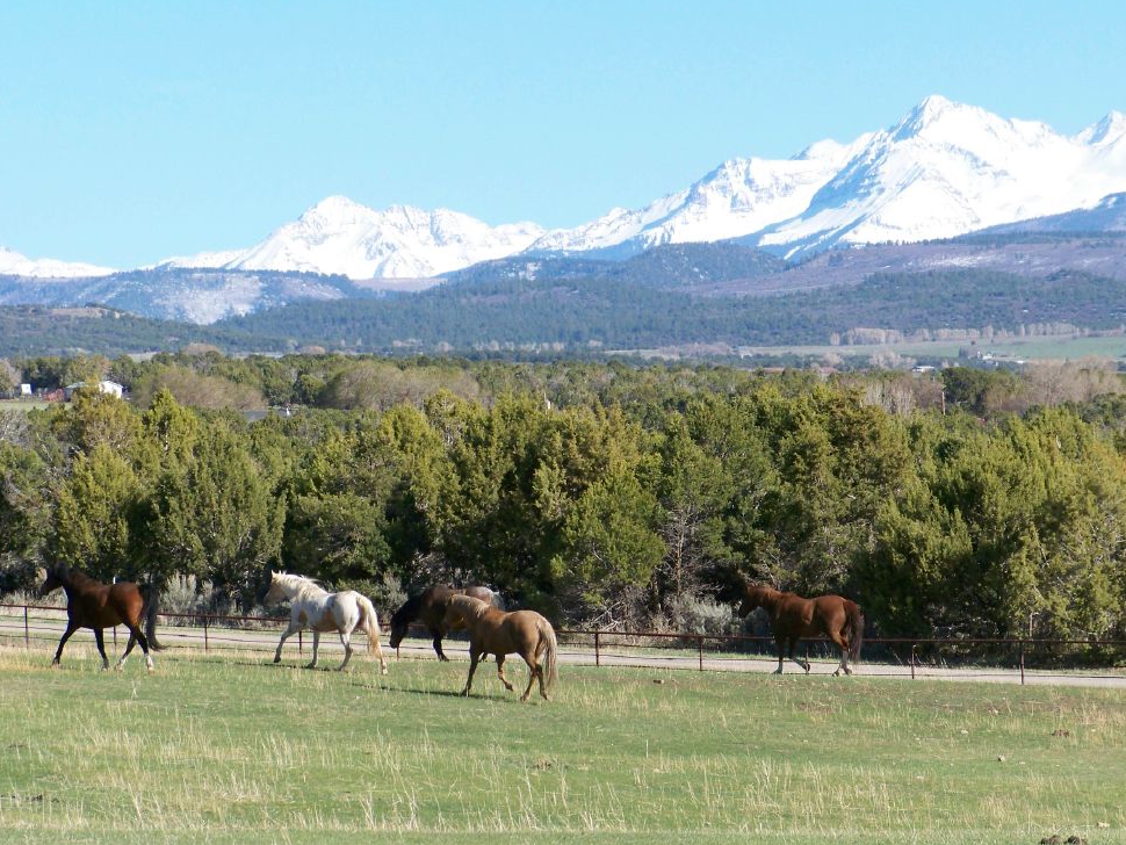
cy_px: 439
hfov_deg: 8.0
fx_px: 8036
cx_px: 560
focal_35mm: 247
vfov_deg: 6.0
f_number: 5
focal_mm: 35.7
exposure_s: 1/1000
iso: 200
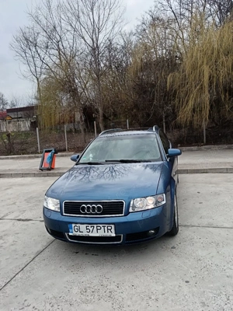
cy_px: 156
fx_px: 242
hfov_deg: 51.4
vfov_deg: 65.3
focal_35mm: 27
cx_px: 116
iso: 158
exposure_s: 1/101
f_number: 1.9
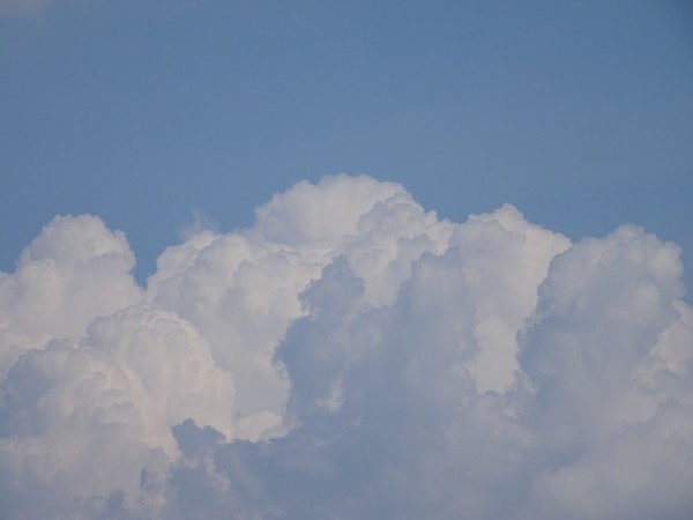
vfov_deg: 8.6
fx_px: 3463
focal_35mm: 173
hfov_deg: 11.4
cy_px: 260
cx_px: 346
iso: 80
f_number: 5.6
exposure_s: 1/1000
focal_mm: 29.57
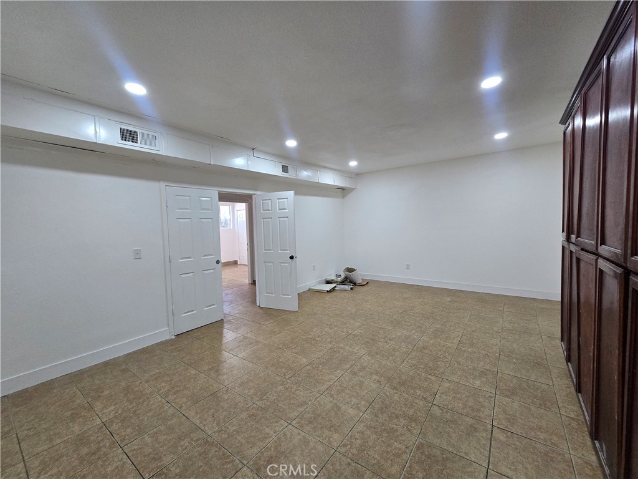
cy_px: 240
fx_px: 240
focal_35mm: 13
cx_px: 319
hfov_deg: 106.2
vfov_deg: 89.9
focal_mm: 2.2
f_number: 2.2
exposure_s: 1/60
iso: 200
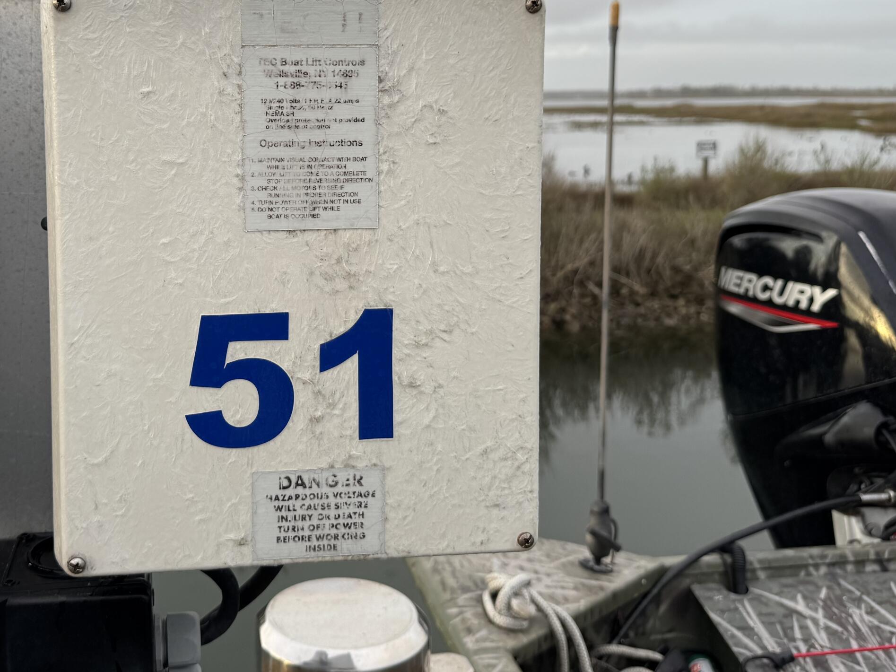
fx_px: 984
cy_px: 190
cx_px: 293
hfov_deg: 48.1
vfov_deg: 37.0
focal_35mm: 38
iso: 80
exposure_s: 1/372
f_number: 1.78
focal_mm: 6.76
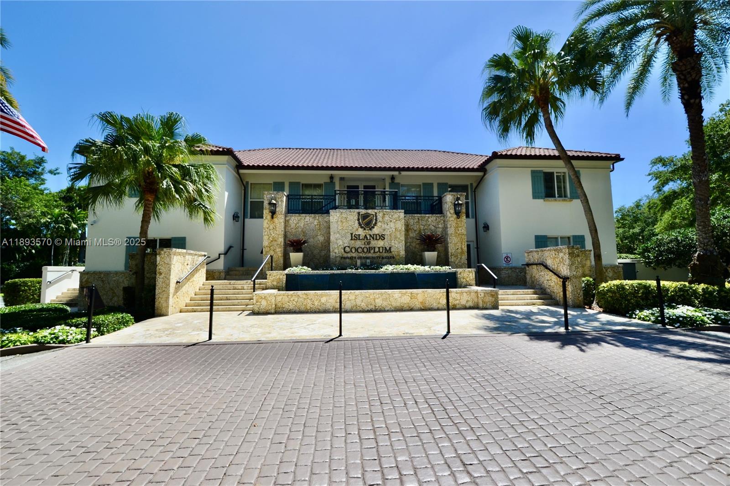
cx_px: 365
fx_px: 304
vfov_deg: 77.3
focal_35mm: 15
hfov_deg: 100.4
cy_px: 243
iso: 100
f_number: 8
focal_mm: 10
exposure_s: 1/250
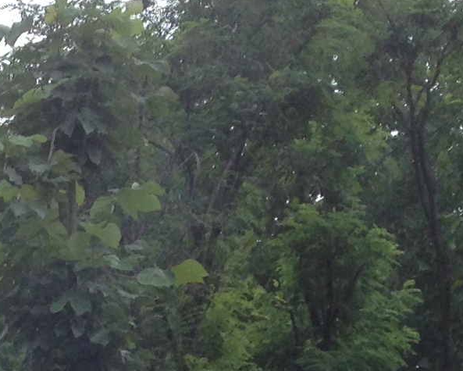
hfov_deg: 9.6
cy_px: 946
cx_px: -472
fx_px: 2577
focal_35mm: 188
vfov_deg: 7.6
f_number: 2.4
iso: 50
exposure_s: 1/139
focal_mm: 4.28
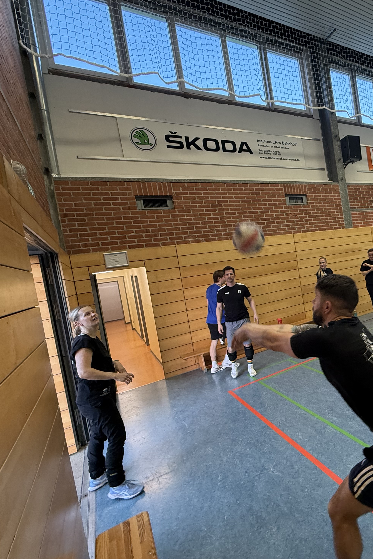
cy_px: 273
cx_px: 316
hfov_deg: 55.9
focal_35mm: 20
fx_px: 311
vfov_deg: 84.0
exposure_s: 1/100
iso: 250
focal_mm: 2.22
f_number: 2.2
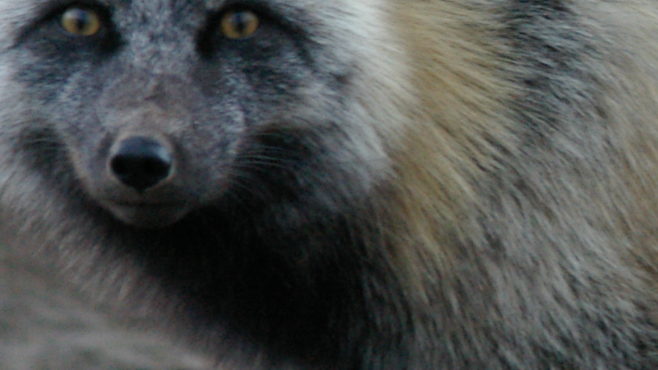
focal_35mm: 1073
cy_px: 51
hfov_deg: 2.0
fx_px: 18721
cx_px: 776
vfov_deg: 1.1
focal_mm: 180
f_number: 4.5
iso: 800
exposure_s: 1/60
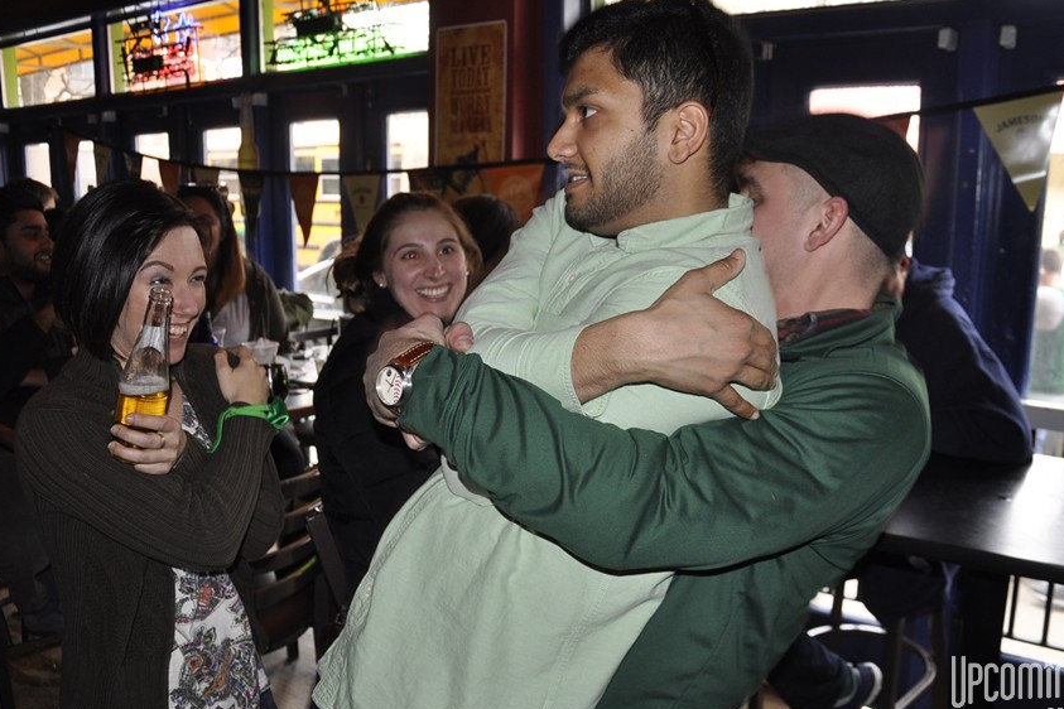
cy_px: 376
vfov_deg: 41.1
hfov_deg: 58.6
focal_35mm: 32
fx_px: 946
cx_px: 593
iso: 400
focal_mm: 18
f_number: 3.5
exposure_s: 1/60
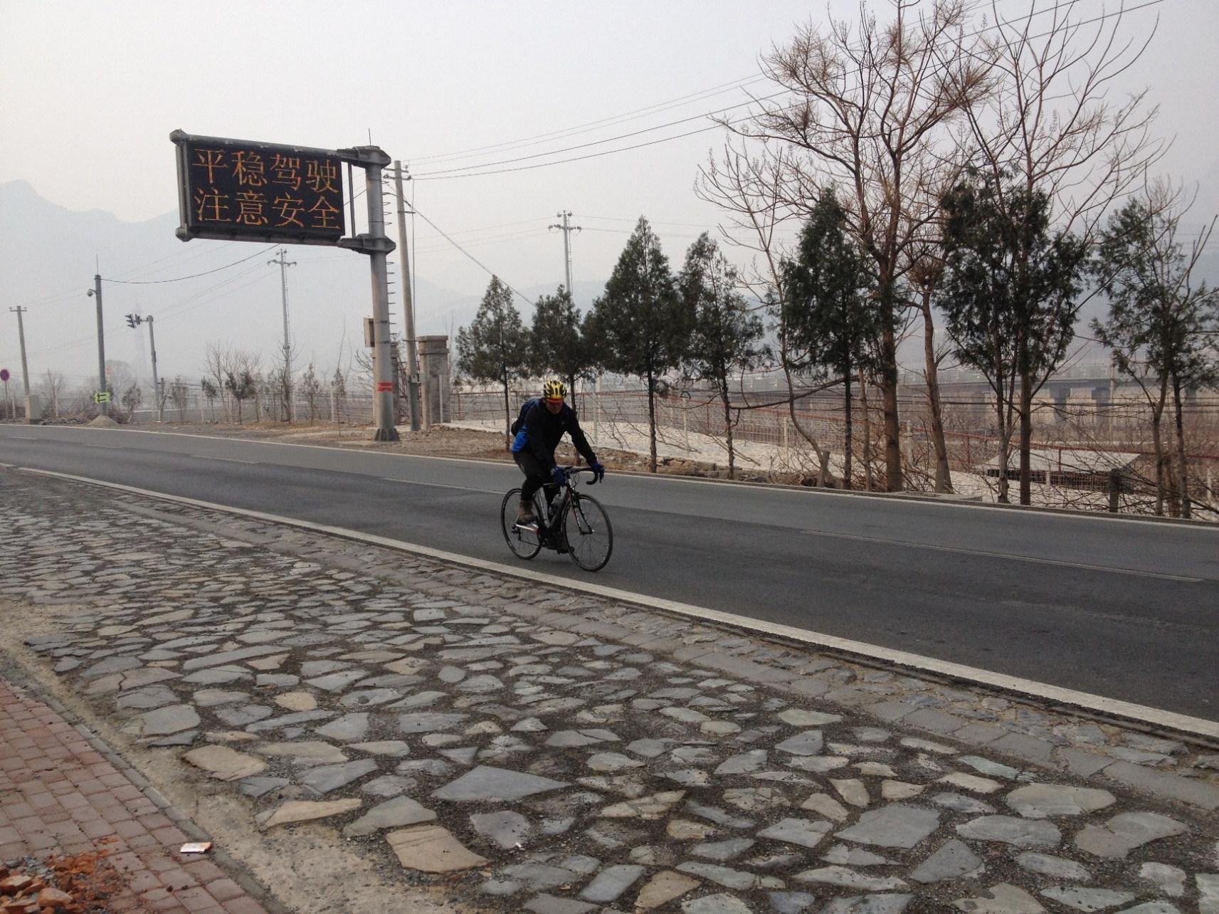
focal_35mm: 35
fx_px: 1232
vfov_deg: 40.7
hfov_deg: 52.6
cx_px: 610
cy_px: 457
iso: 64
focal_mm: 4.28
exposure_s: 1/1255
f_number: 2.4
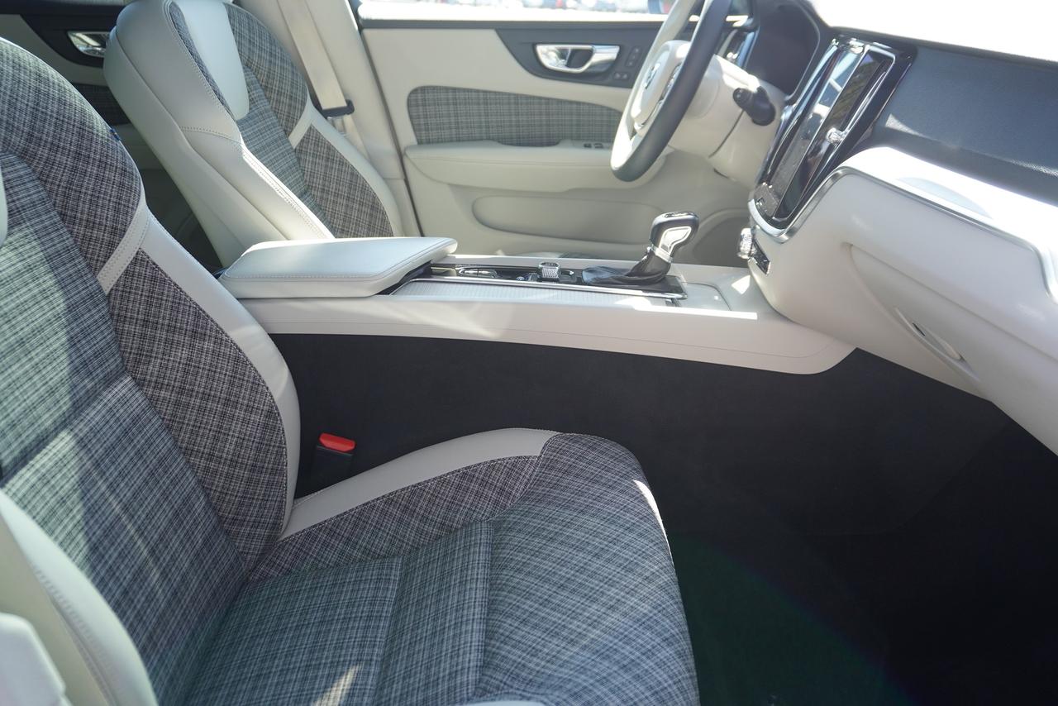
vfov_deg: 45.7
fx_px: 838
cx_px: 529
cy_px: 353
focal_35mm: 28
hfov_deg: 64.5
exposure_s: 1/160
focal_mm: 19
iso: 250
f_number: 4
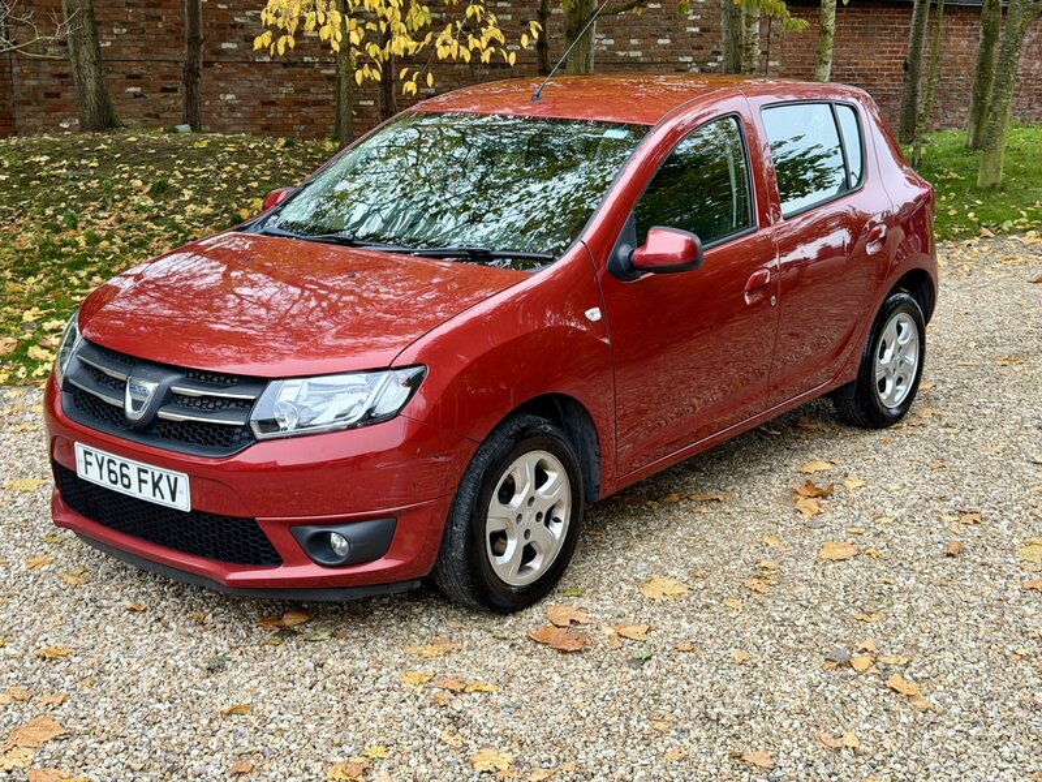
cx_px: 521
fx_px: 1445
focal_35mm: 48
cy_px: 391
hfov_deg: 39.7
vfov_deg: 30.3
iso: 125
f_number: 1.78
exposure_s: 1/61
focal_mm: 6.76
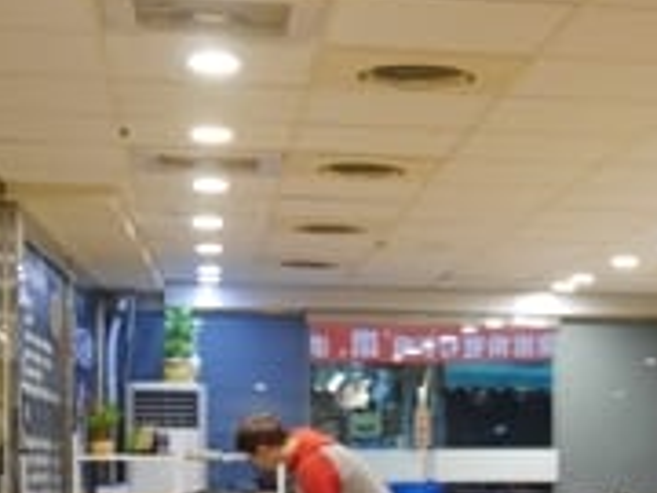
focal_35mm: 89
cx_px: 504
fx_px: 1689
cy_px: 570
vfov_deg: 16.0
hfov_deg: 21.8
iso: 1250
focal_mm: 12
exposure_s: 1/60
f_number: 3.5
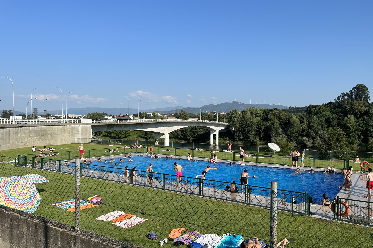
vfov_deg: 46.3
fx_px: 290
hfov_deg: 65.5
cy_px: 136
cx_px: 185
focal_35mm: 28
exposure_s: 1/4274
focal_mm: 5.7
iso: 50
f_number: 1.5
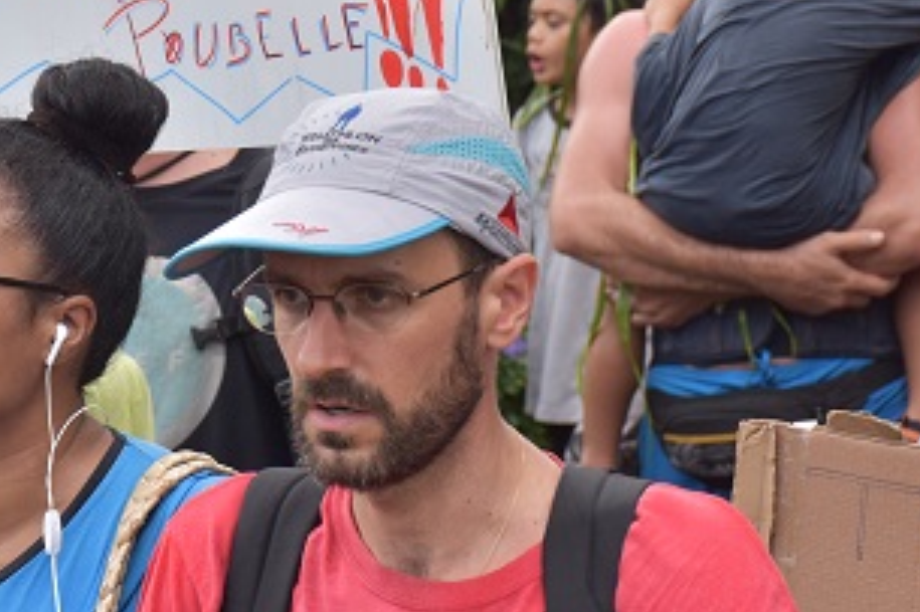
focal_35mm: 236
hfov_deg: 8.7
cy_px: 24
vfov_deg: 5.8
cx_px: 238
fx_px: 6029
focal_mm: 75
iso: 250
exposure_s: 1/250
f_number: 8
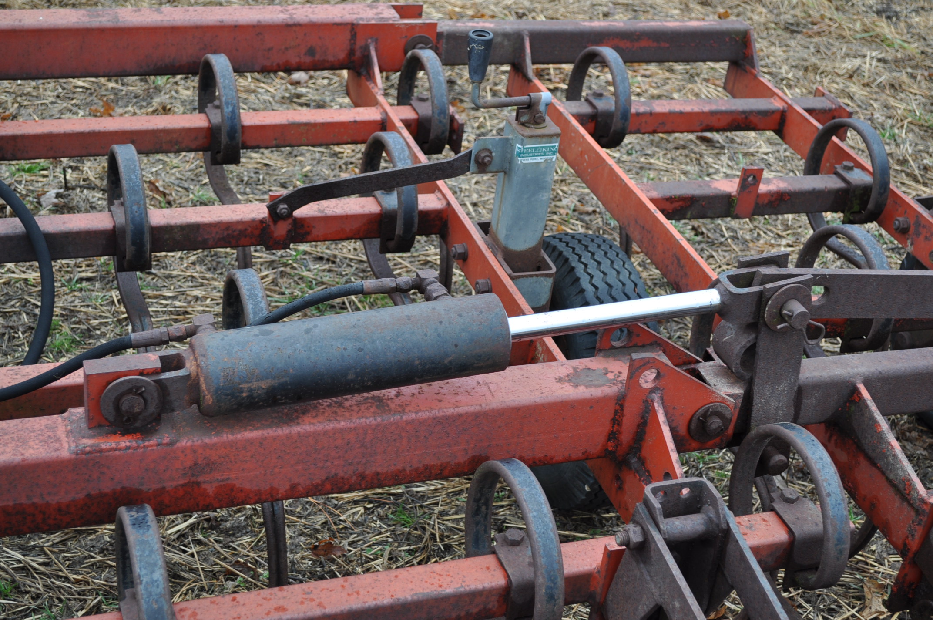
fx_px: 1398
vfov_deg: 25.0
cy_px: 310
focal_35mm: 54
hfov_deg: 36.9
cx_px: 466
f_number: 5.6
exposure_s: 1/125
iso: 200
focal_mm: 36
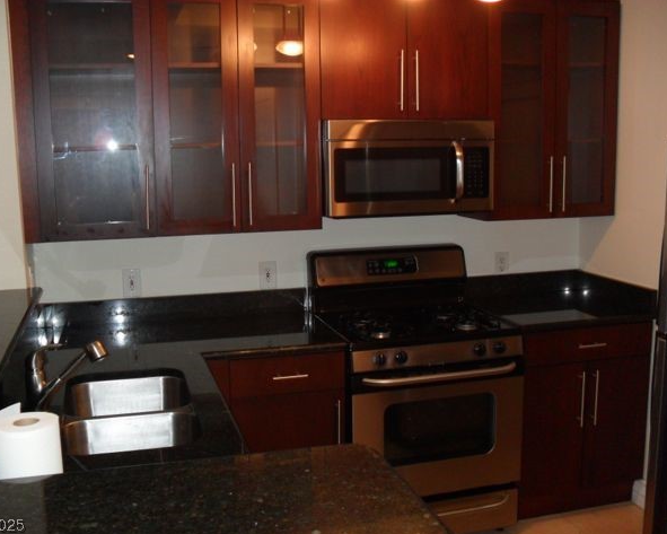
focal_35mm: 37
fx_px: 731
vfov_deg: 40.1
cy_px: 270
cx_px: 311
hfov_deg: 49.0
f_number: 3
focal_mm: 6.3
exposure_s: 1/45
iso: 200
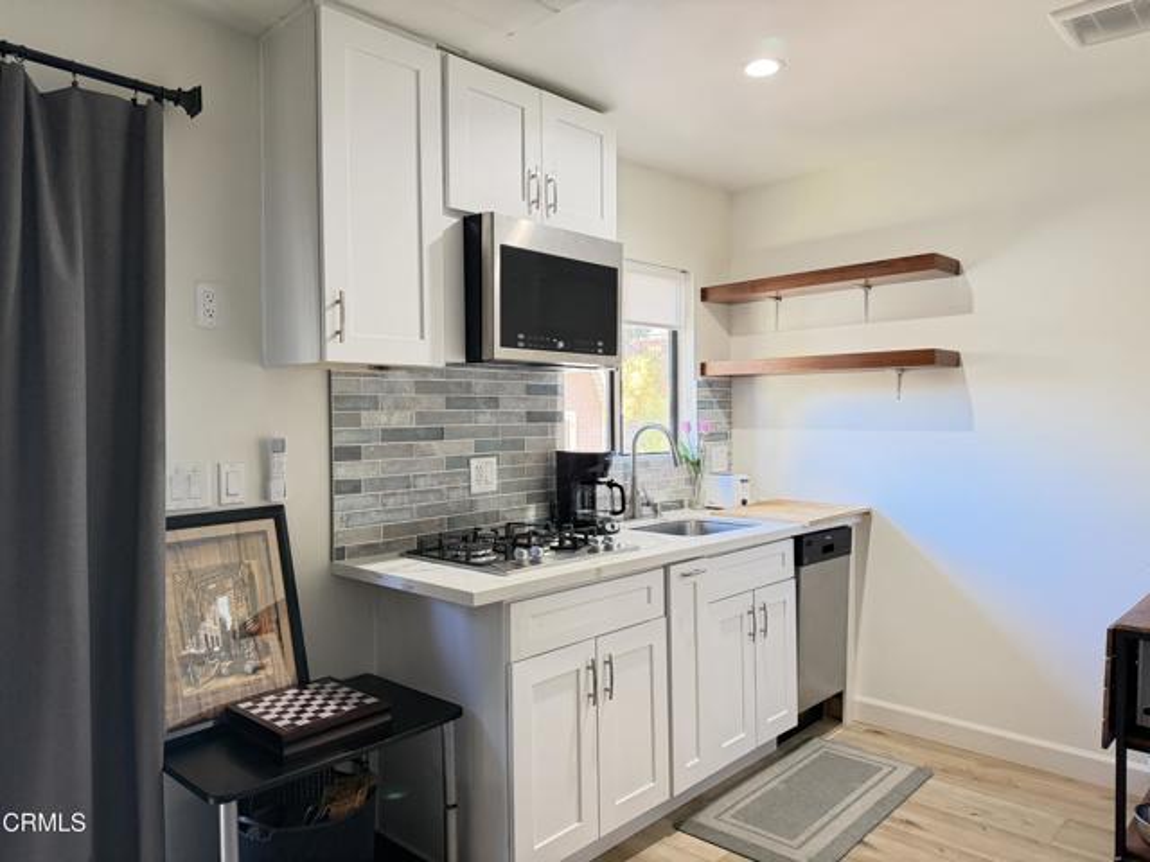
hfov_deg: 71.6
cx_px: 575
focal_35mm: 24
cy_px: 431
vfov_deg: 56.8
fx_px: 797
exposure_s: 1/60
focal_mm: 6.76
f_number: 1.78
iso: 640
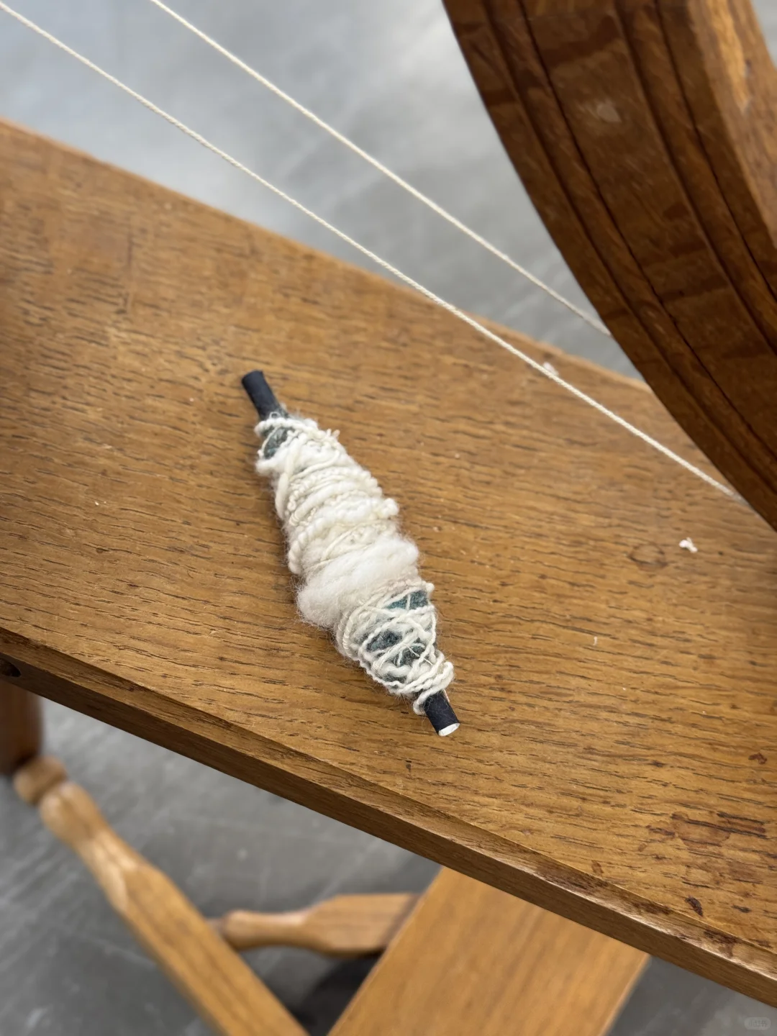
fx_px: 1437
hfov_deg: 30.3
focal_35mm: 48
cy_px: 518
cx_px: 388
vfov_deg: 39.7
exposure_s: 1/50
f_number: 1.78
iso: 64
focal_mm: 6.76
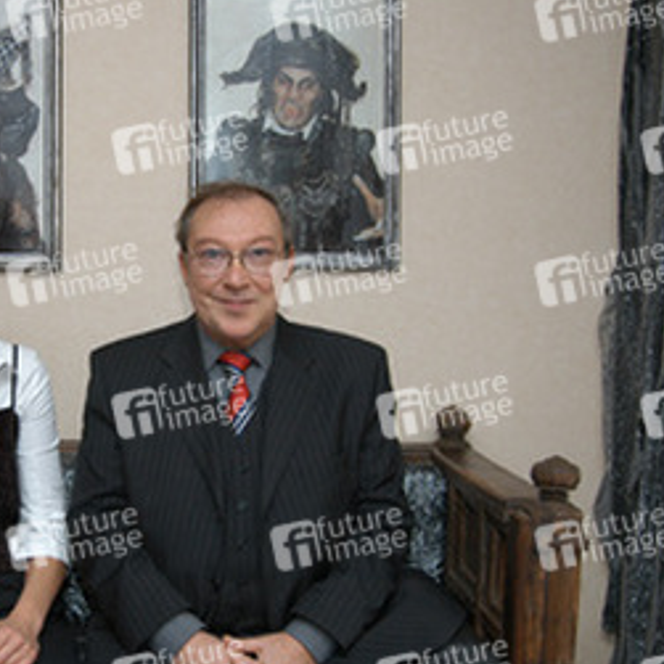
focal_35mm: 55
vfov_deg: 31.1
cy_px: 341
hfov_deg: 30.2
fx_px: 1194
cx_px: 110
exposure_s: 1/60
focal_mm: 24
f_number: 5.6
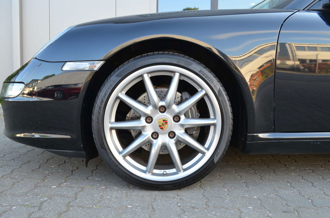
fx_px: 302
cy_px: 109
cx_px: 165
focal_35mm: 33
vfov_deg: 39.8
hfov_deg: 57.3
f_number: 5.6
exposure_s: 1/60
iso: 360
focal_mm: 22
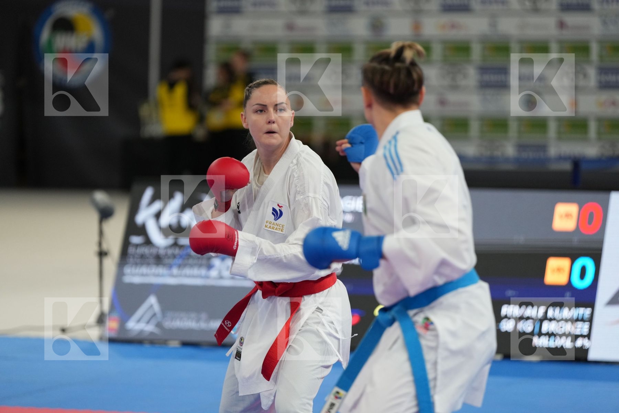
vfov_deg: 8.0
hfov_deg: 12.0
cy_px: 206
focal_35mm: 171
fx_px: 2940
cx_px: 310
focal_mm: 171
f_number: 2.8
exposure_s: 1/1000
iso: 2000
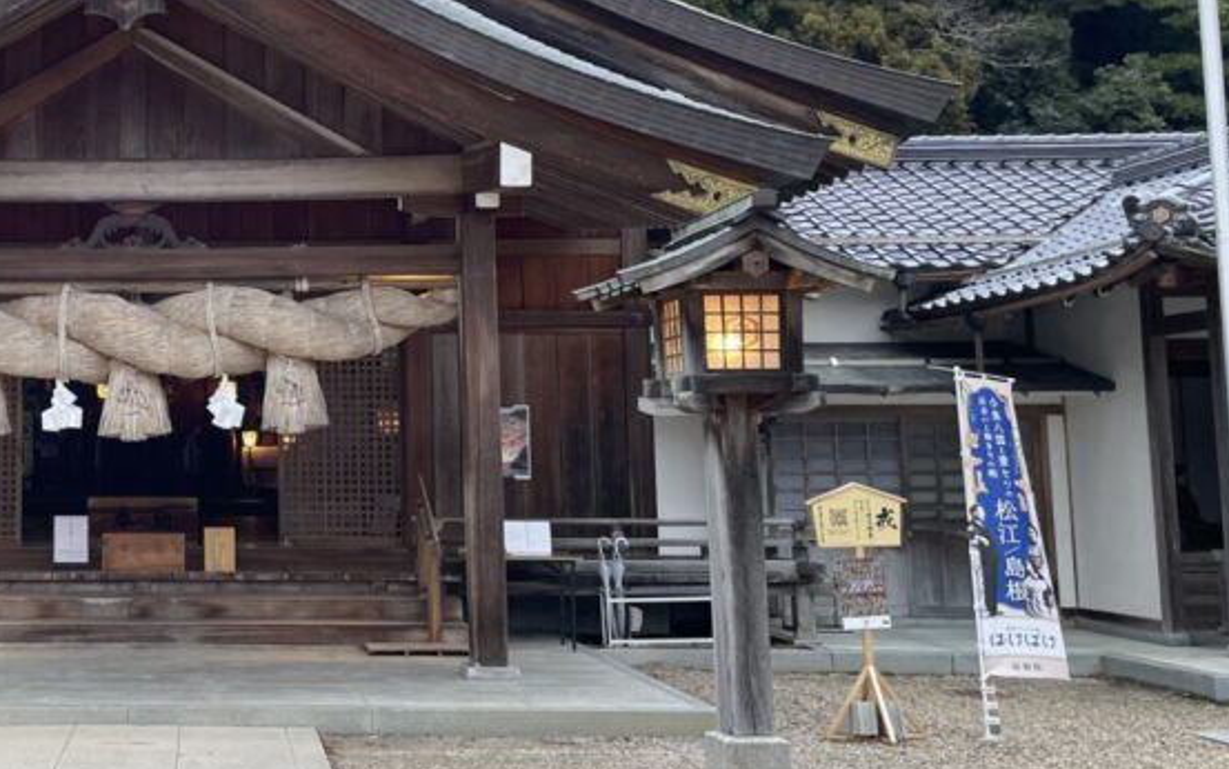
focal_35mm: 51
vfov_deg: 25.3
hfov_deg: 37.1
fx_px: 1709
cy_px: 300
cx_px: 133
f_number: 1.6
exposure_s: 1/121
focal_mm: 4.2
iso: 100
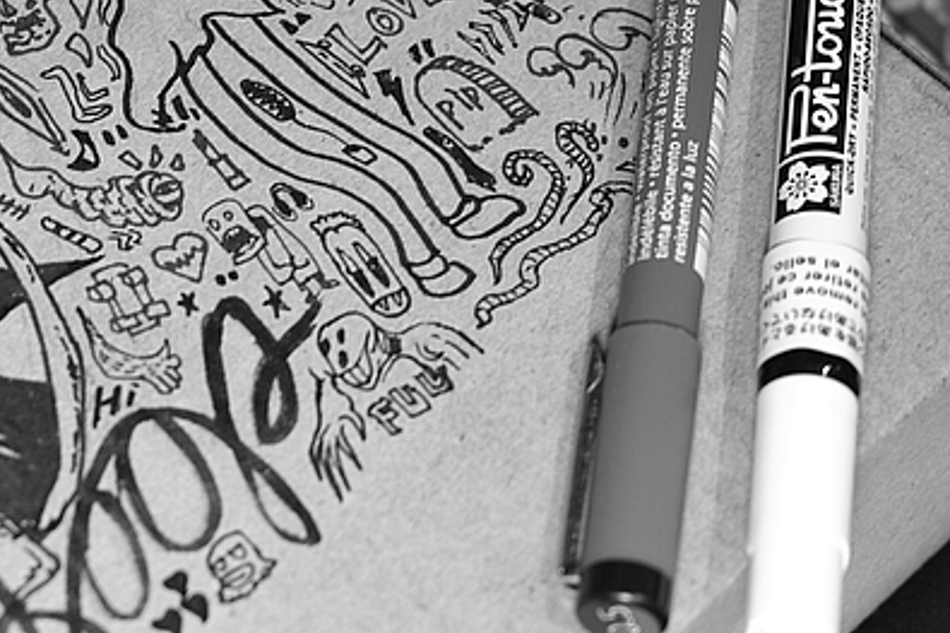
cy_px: 78
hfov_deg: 13.6
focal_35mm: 146
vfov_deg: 9.4
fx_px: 3851
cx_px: -231
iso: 100
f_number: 2.8
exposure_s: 1/13
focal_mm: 30
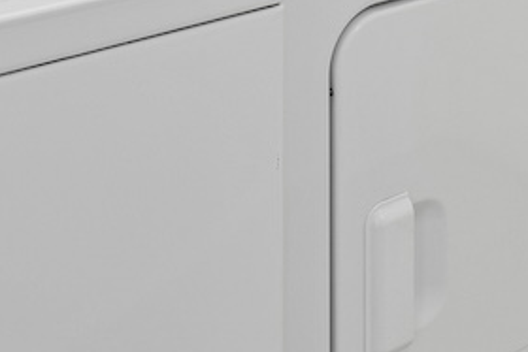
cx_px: 639
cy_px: -389
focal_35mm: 82
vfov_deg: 13.7
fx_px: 1203
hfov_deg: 22.7
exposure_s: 1/3.33
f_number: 10
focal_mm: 15
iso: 160
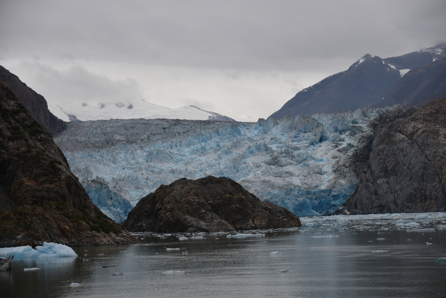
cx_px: 223
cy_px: 149
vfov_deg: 14.0
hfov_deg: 20.8
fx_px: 1214
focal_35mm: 98
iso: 140
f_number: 5.3
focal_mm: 98
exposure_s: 1/200
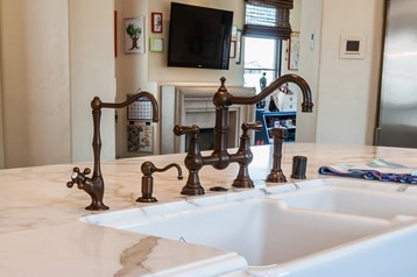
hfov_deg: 33.8
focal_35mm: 59
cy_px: 243
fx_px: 683
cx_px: 158
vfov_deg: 22.5
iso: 200
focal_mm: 22
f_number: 14
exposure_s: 1/2.5
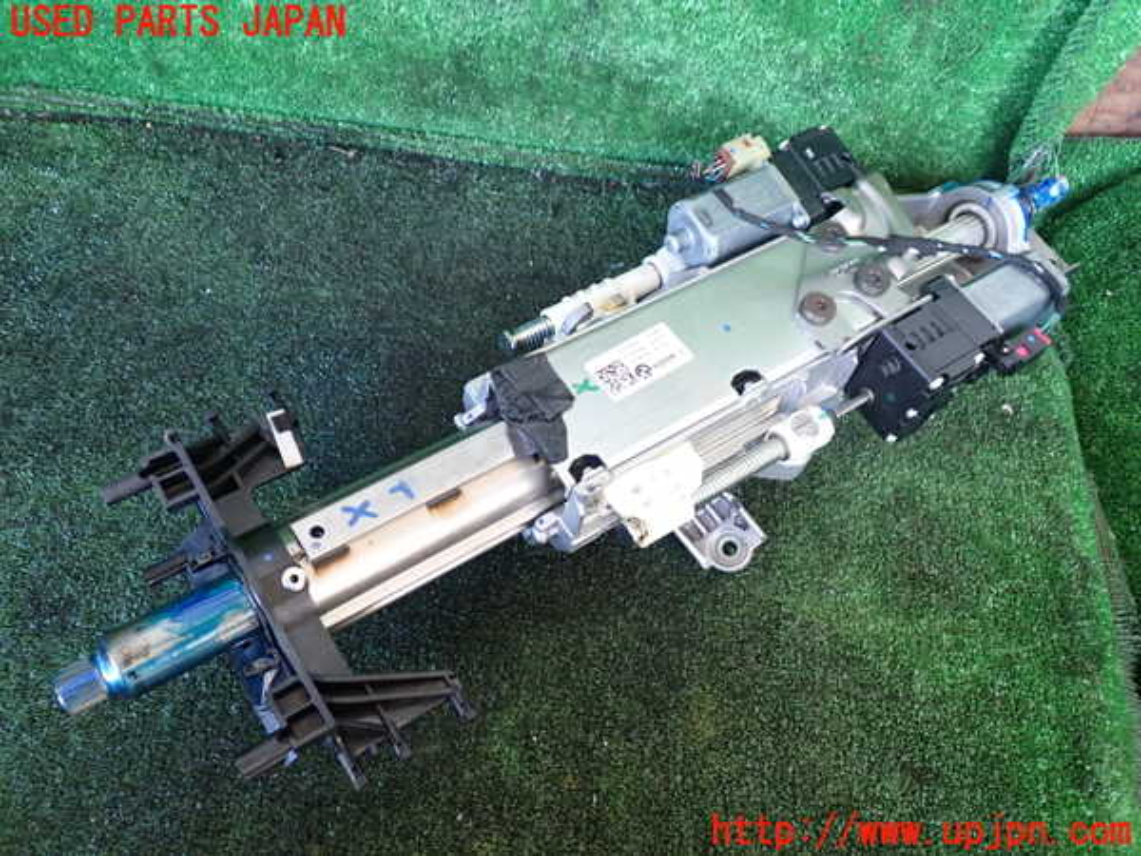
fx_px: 989
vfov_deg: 46.8
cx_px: 570
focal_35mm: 30
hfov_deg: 60.0
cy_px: 428
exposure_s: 1/30
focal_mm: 5.4
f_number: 2.3
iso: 250
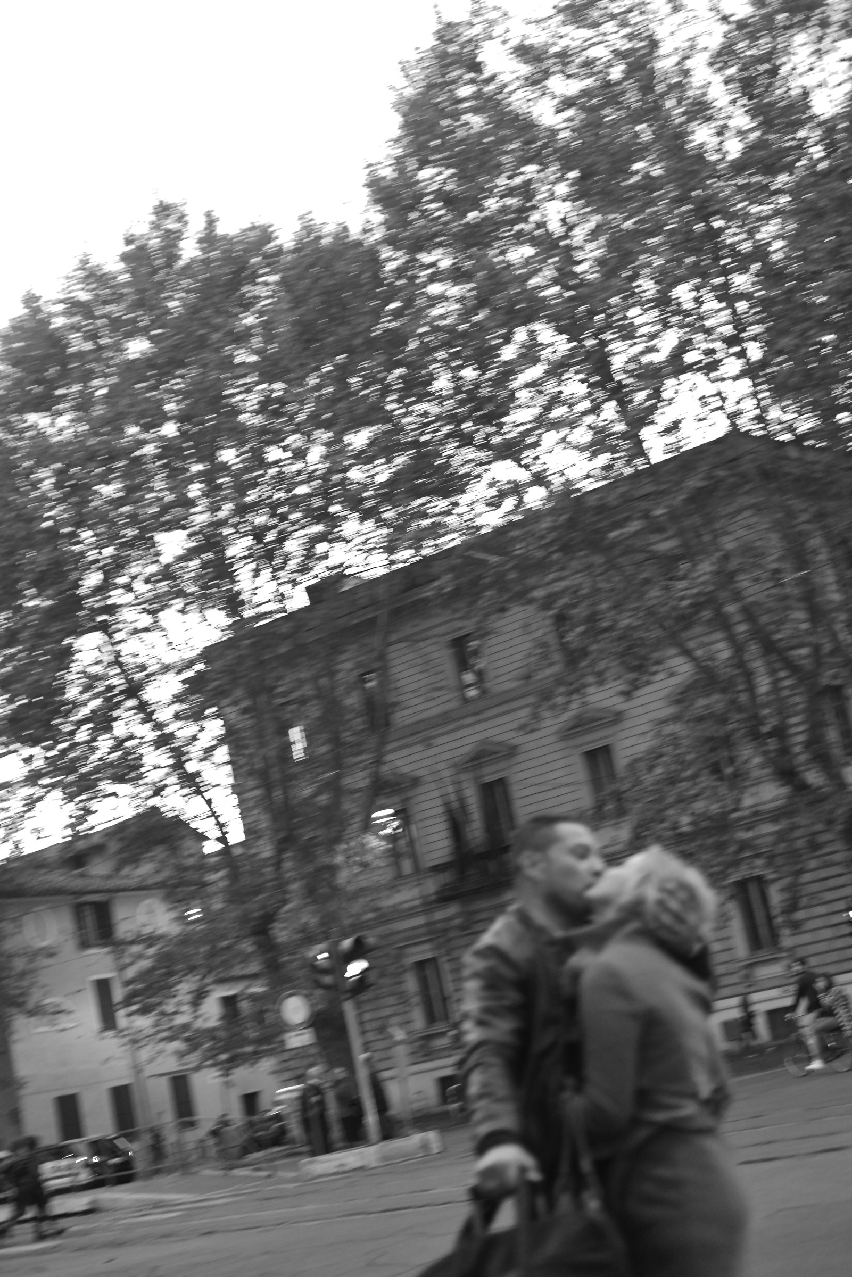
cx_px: 426
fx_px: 1774
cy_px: 638
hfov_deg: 27.0
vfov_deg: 39.6
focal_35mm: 50
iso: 4000
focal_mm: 50
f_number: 3.5
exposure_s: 1/125
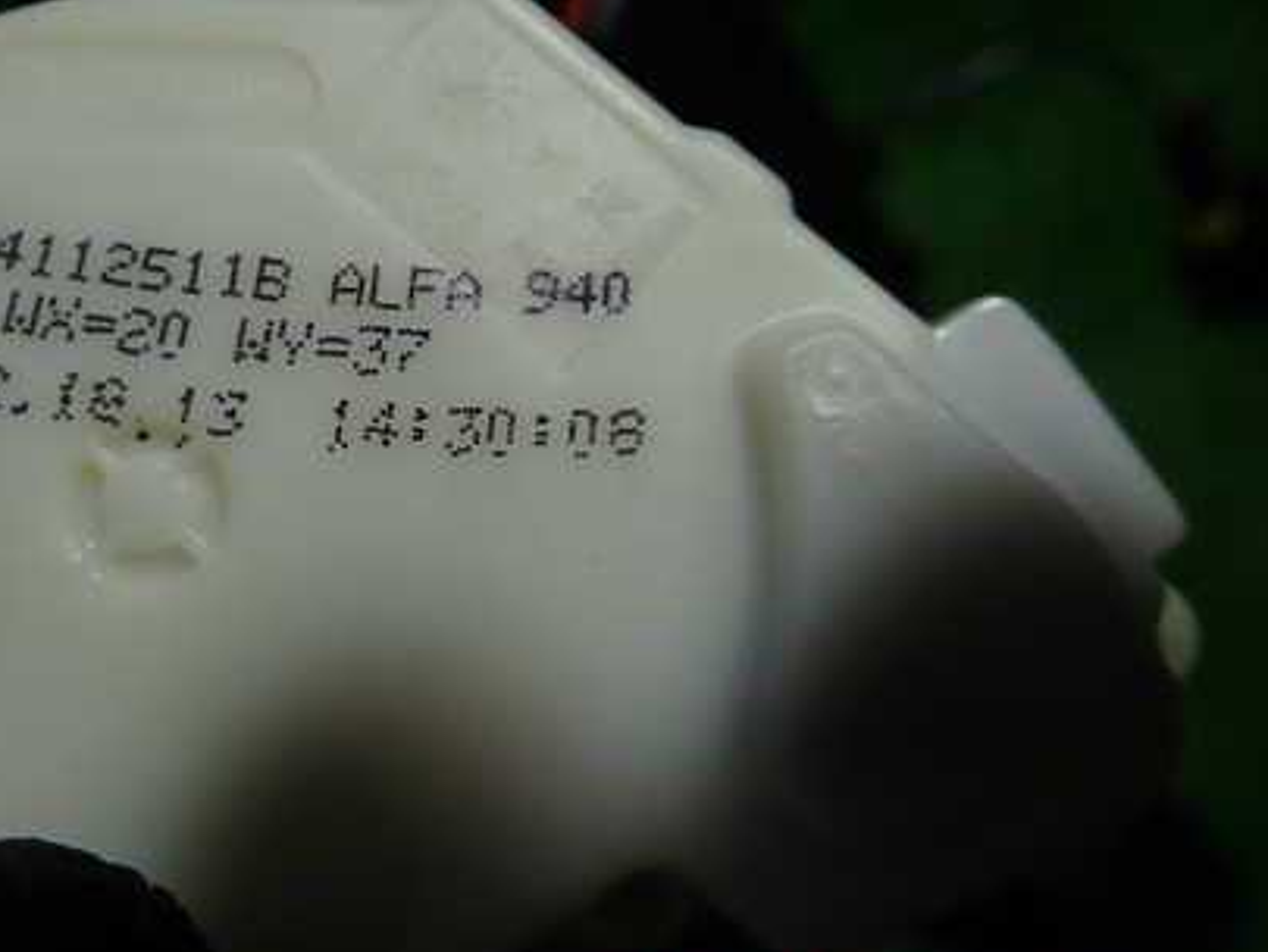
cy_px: 351
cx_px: 369
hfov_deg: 48.8
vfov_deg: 38.4
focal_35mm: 37
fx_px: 1356
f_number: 2
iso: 100
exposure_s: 1/80
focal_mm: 4.5
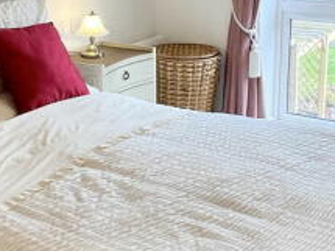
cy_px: 69
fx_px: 600
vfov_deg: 23.4
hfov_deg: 31.1
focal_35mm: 62
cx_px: 131
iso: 50
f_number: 1.8
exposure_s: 1/100
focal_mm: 1.57
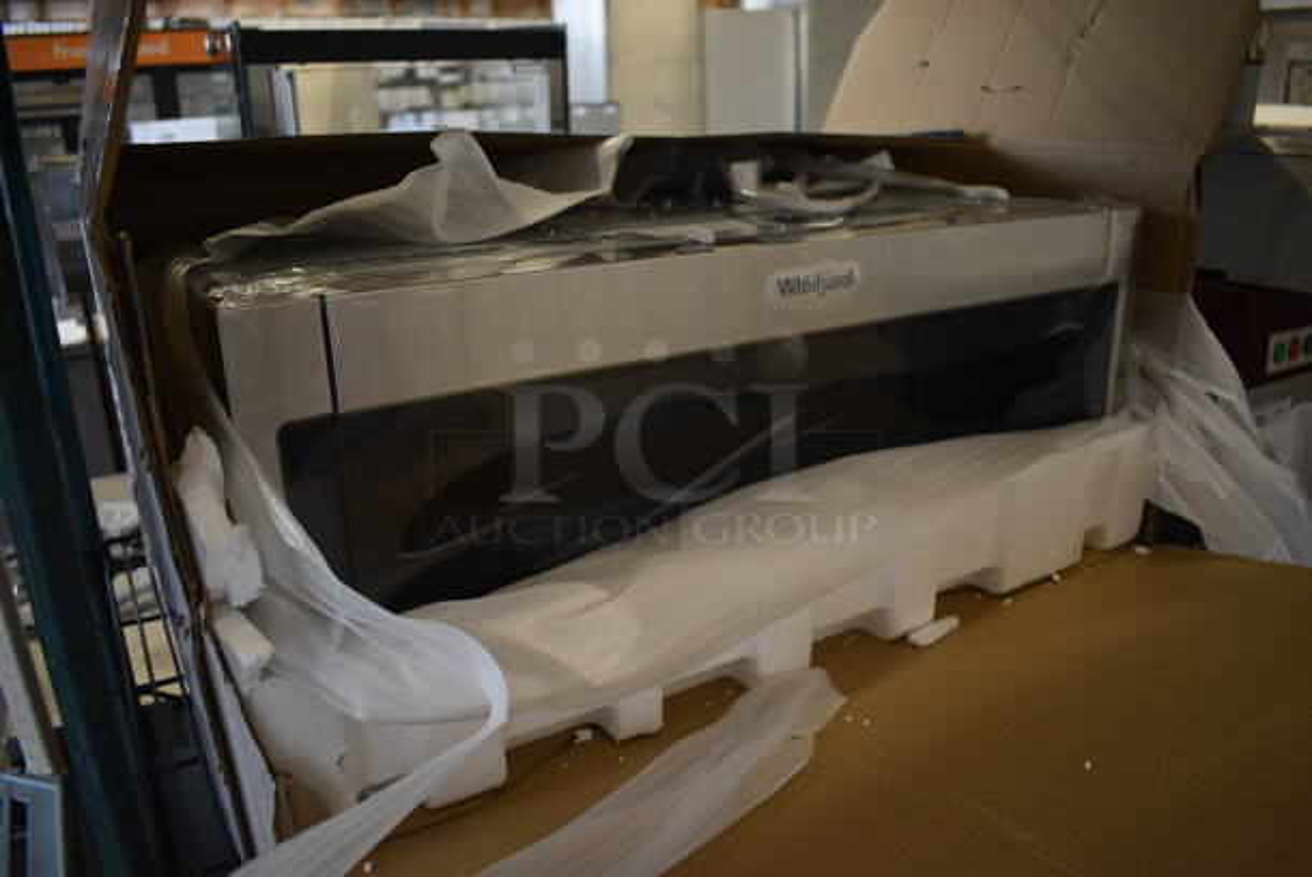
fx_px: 985
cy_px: 438
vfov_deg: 48.0
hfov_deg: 67.3
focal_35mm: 27
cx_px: 656
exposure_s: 1/200
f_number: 3.5
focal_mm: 18
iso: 800
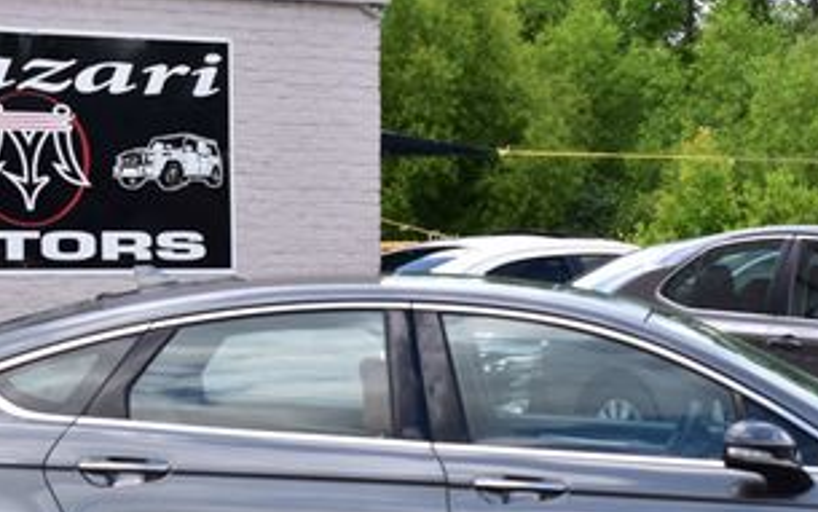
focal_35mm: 144
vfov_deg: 9.0
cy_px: 539
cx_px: 510
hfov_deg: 14.5
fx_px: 3213
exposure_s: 1/250
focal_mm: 45
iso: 400
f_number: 10
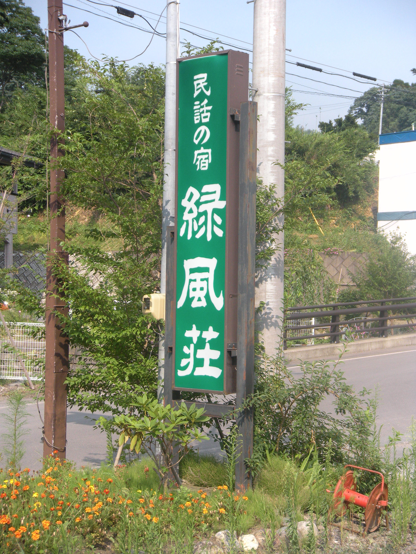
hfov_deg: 19.6
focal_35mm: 75
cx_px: 208
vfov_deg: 26.0
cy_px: 277
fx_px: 1202
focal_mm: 12.5
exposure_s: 1/322
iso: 64
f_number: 4.5
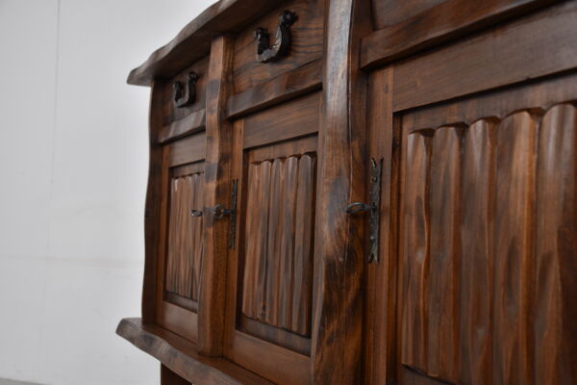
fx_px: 769
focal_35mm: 48
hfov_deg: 41.1
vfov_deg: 28.1
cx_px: 288
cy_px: 192
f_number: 4
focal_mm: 32
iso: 100
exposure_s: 1/25
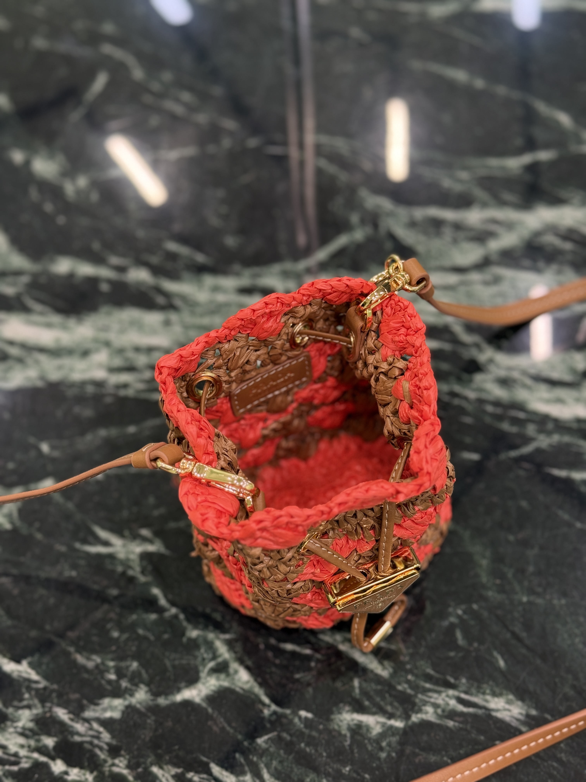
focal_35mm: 48
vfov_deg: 39.7
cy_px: 391
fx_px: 1083
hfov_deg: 30.3
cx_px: 293
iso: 100
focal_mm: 6.76
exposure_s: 1/60
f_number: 1.78
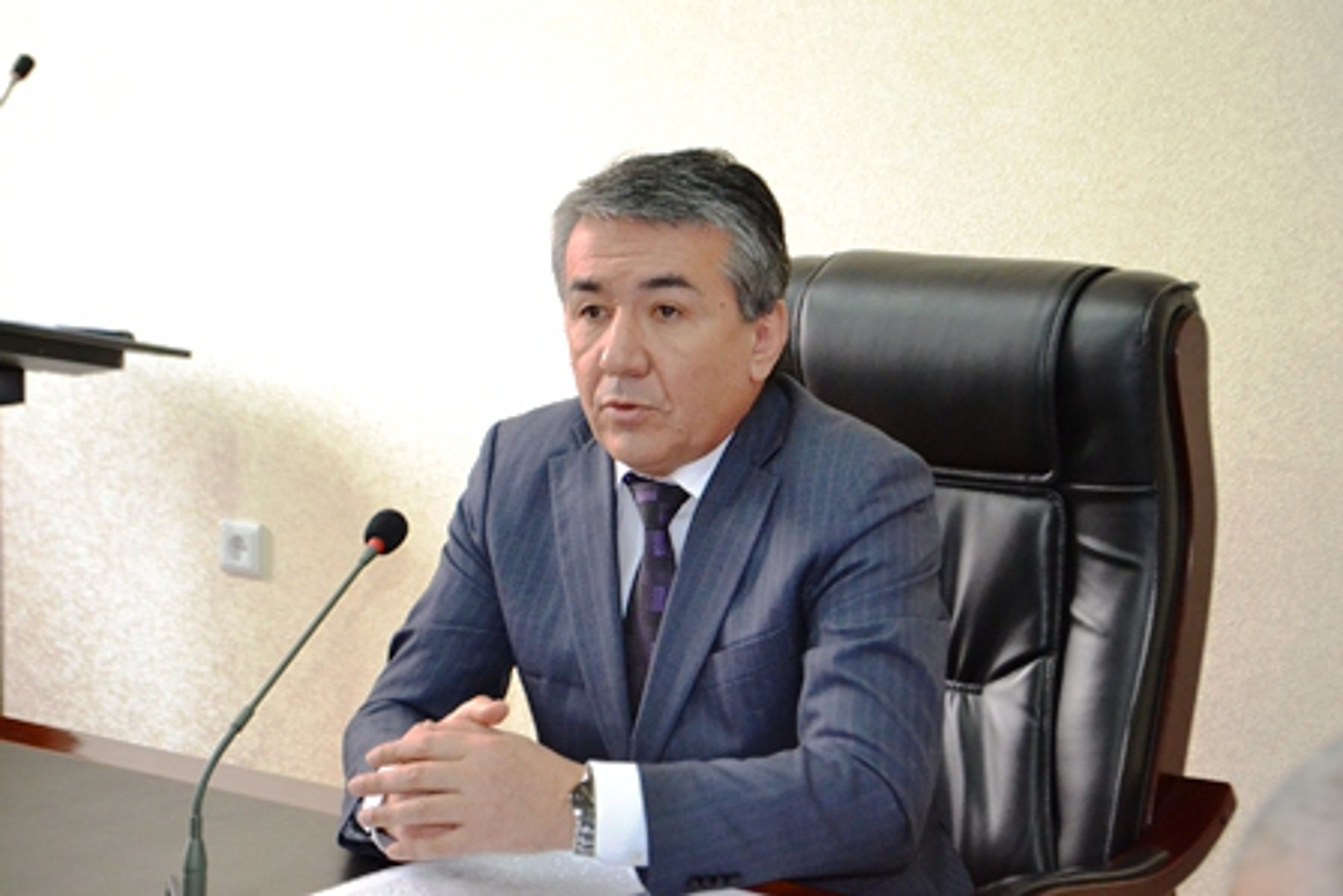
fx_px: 3079
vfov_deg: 16.6
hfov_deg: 24.6
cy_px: 448
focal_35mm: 82
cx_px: 672
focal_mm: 55
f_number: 5.6
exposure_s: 1/60
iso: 2800
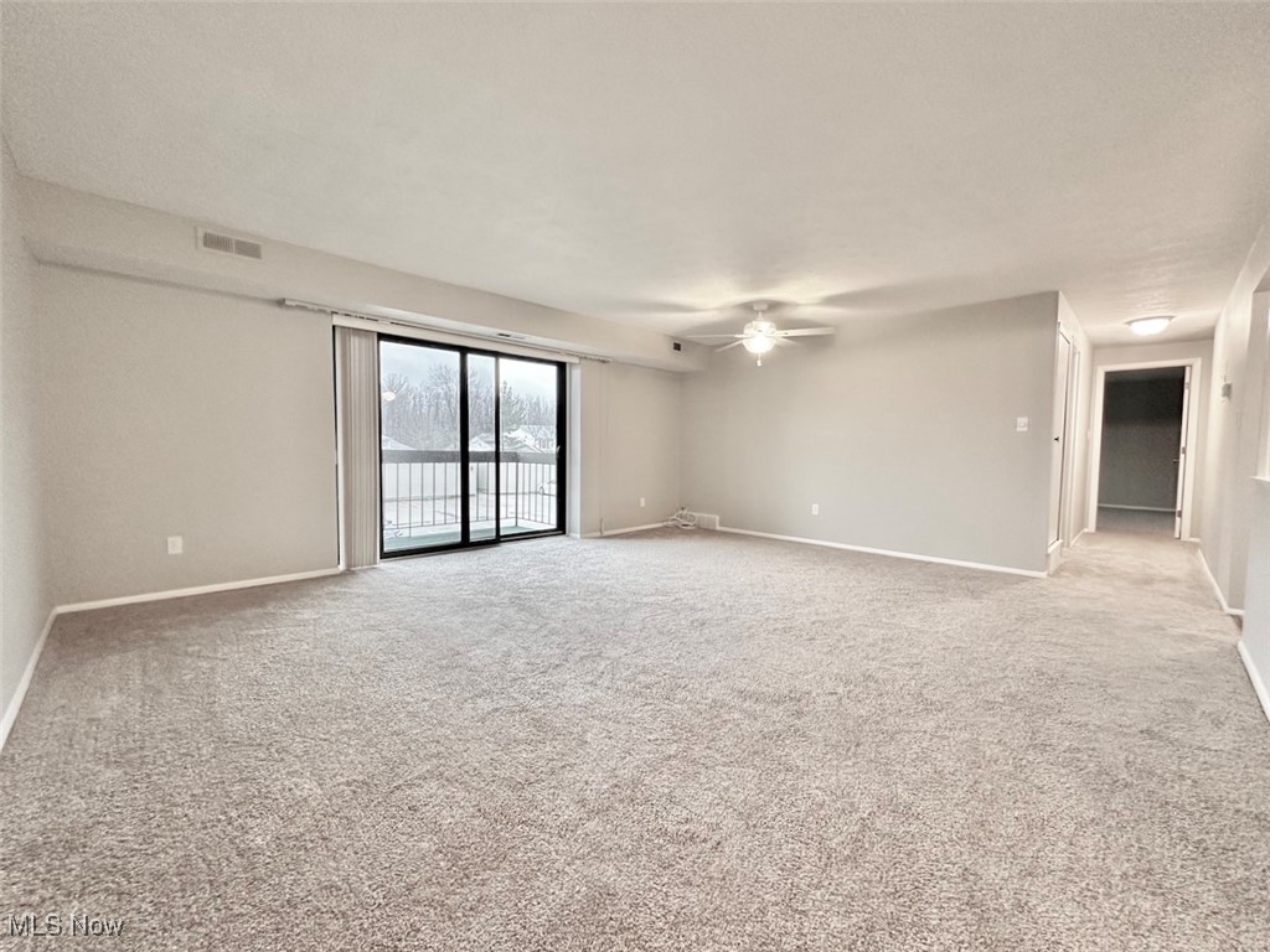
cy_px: 476
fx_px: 514
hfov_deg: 102.1
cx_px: 635
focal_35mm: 14
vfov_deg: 85.7
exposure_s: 1/60
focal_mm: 2.22
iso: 200
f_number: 2.2
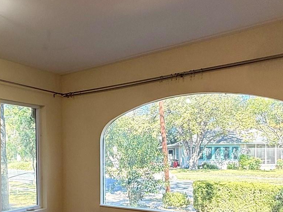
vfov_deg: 37.8
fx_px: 302
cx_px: 78
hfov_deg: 48.6
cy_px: 155
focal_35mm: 37
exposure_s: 1/124
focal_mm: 2.22
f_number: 2.2
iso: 64
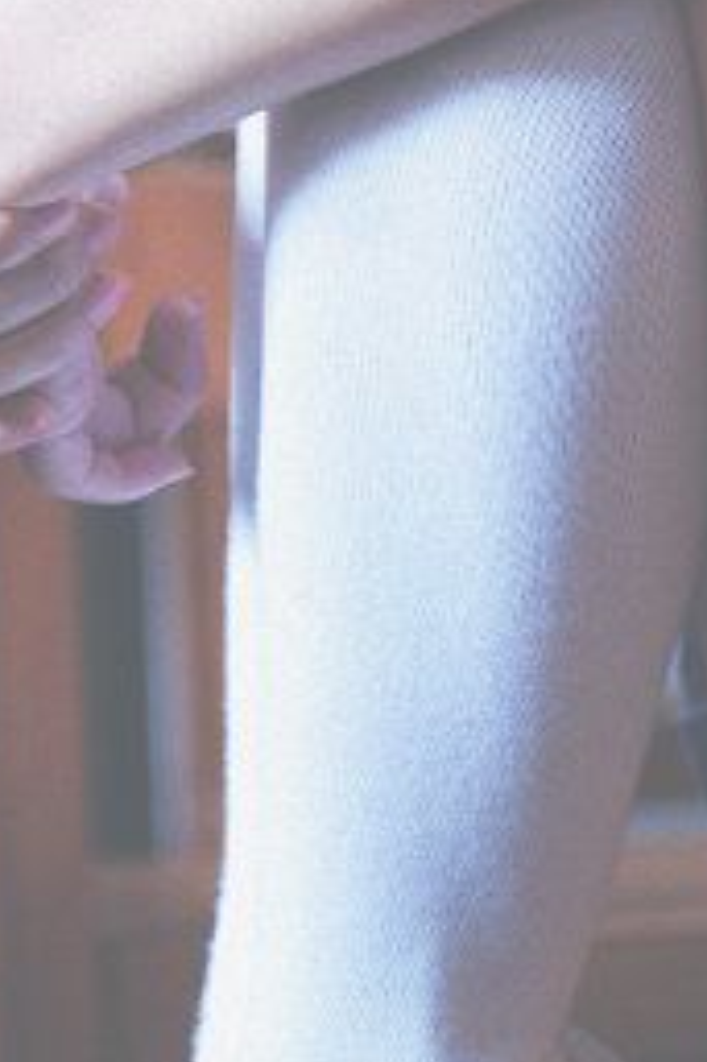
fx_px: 5516
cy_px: 120
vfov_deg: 10.9
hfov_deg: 7.3
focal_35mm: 187
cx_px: 730
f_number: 2.8
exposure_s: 1/50
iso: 1000
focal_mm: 48
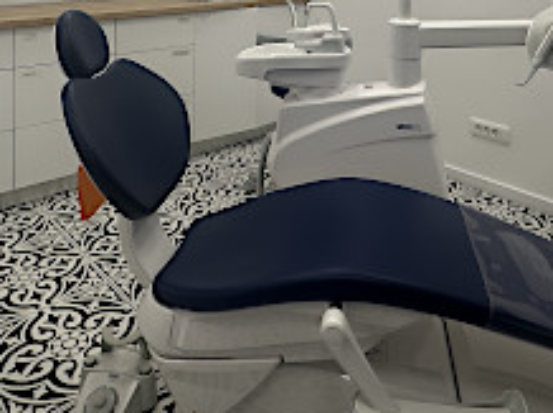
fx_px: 559
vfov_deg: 34.4
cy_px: -53
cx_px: 279
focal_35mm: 35
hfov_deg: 52.7
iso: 40
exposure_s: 1/137
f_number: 2.2
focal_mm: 2.22
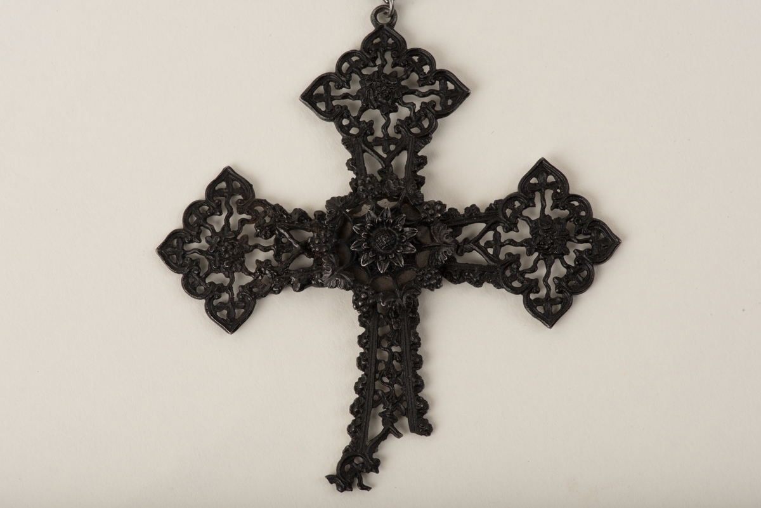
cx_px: 380
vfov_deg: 13.1
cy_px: 254
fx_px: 2220
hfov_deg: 19.4
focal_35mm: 105
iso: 400
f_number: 20
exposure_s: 1/200
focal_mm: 105
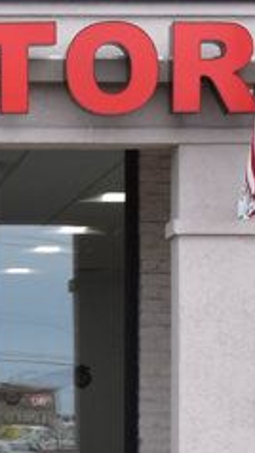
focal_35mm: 209
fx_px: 2514
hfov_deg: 5.7
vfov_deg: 10.2
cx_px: -194
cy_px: 495
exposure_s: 1/200
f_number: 10
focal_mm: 31
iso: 400
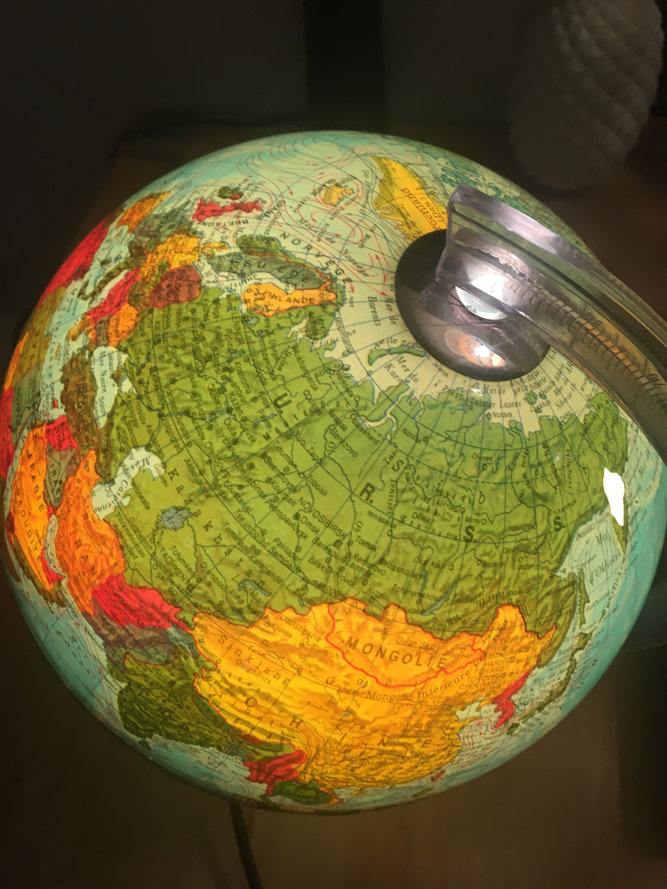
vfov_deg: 61.7
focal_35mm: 29
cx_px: 334
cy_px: 444
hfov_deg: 48.2
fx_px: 745
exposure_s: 1/33
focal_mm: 4.15
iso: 100
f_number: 2.2
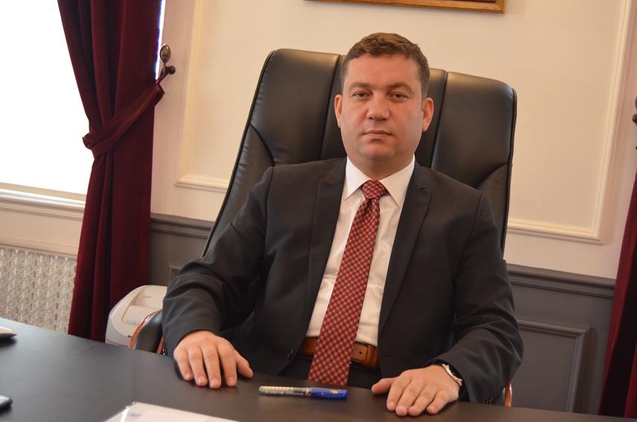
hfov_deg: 41.2
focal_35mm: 48
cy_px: 211
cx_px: 318
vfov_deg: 28.0
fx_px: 848
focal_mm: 32
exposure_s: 1/60
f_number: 4.5
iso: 1800
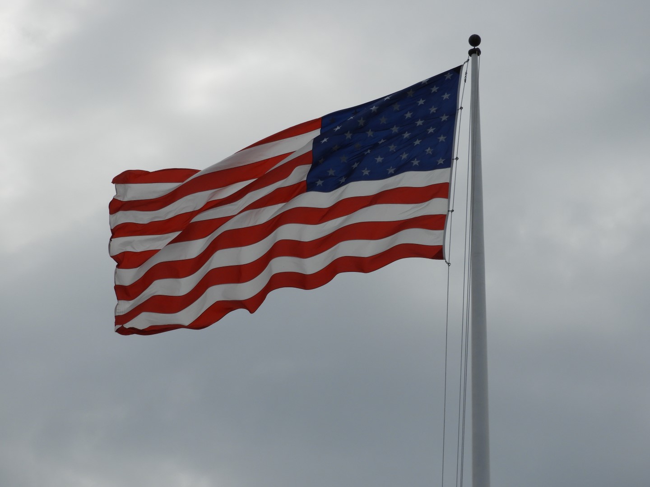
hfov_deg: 14.6
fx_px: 2535
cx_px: 325
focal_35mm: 135
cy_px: 244
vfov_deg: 11.0
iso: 100
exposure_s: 1/1600
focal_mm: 24.2
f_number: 5
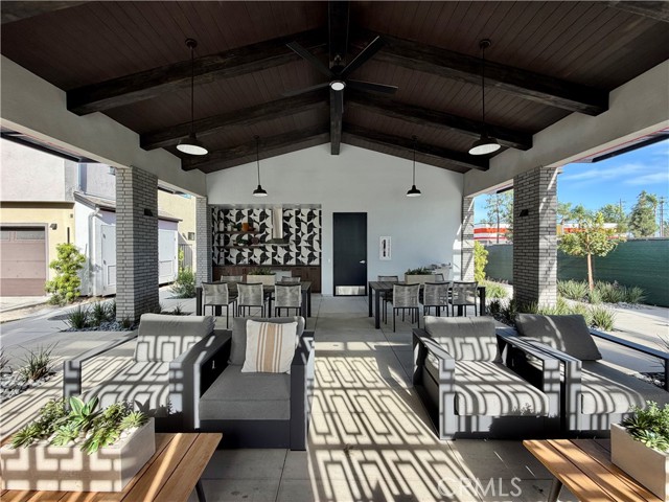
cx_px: 334
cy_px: 251
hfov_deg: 102.1
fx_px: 271
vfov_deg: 85.7
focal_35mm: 14
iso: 40
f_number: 2.2
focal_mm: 2.22
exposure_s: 1/248
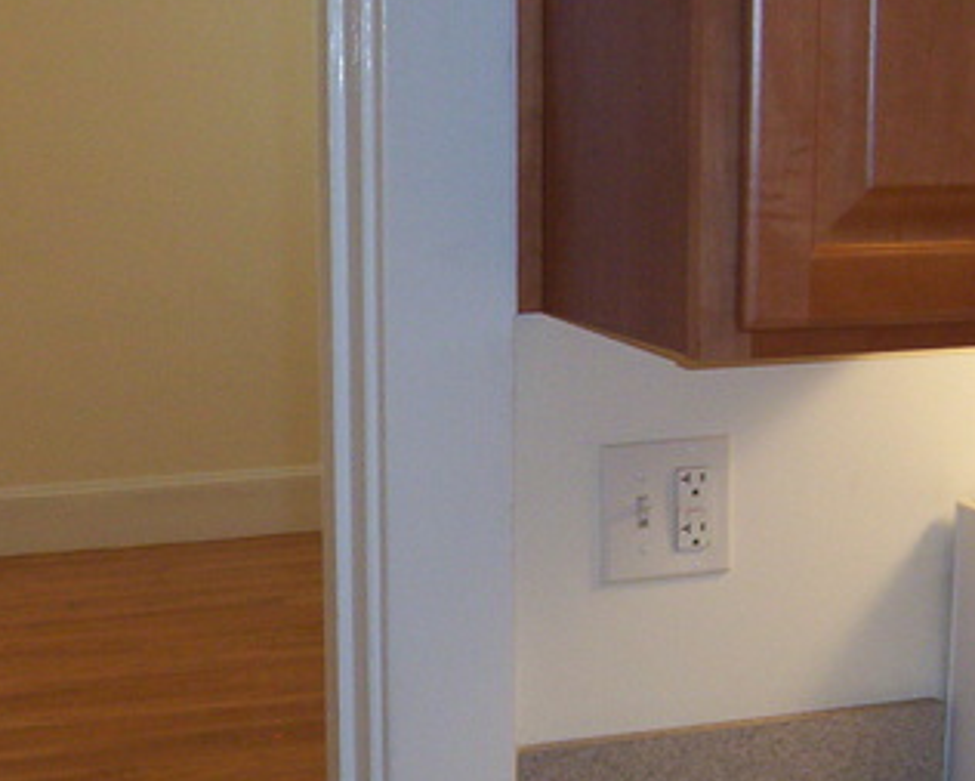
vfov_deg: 19.6
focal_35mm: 78
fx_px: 2251
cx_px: 461
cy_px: 543
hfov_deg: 24.4
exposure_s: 1/30
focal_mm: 5.54
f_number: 2.76
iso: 140
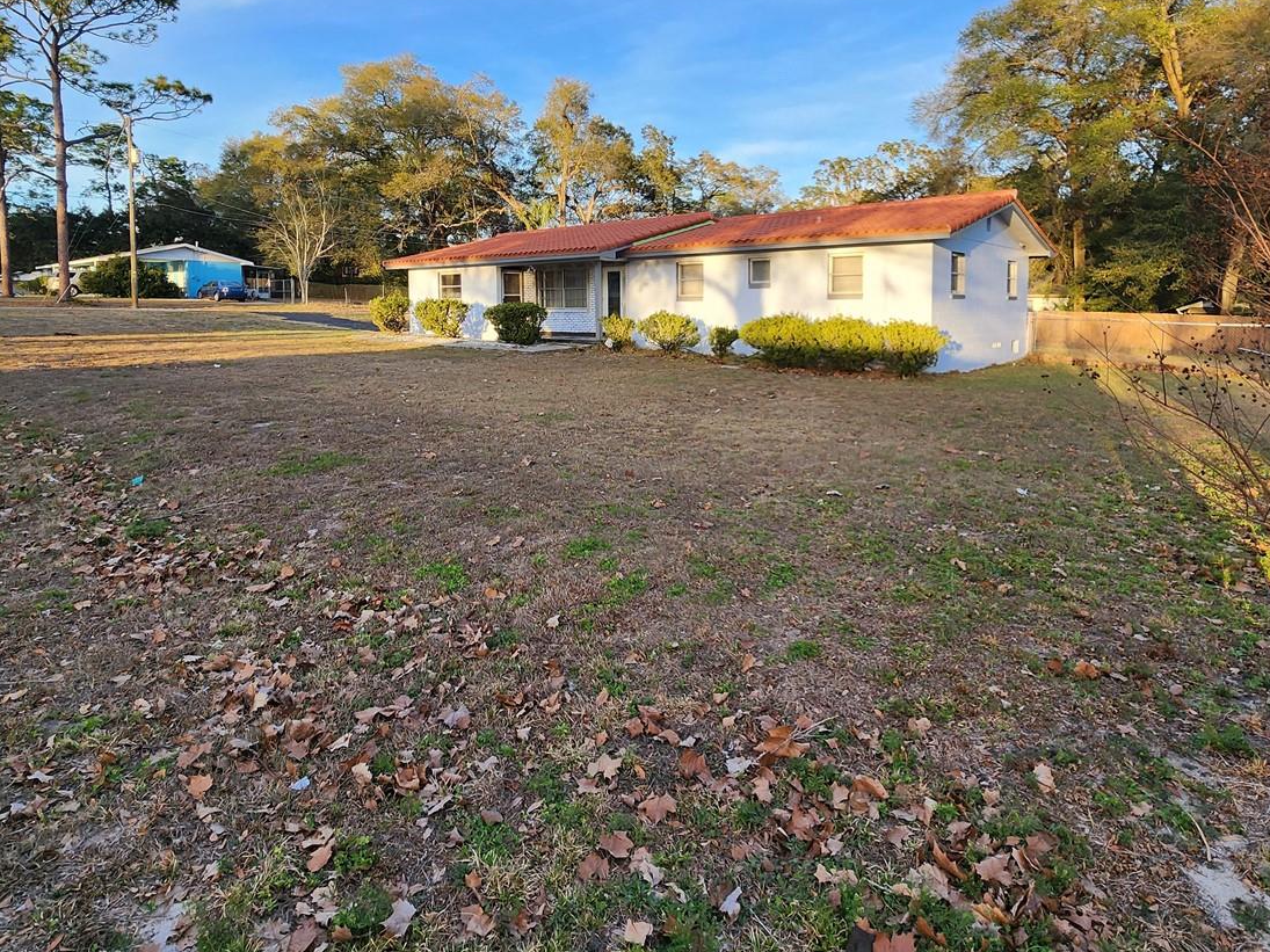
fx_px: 697
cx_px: 667
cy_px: 349
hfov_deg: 84.6
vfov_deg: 67.5
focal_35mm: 19
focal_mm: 2.2
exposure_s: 1/267
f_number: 2.2
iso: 50
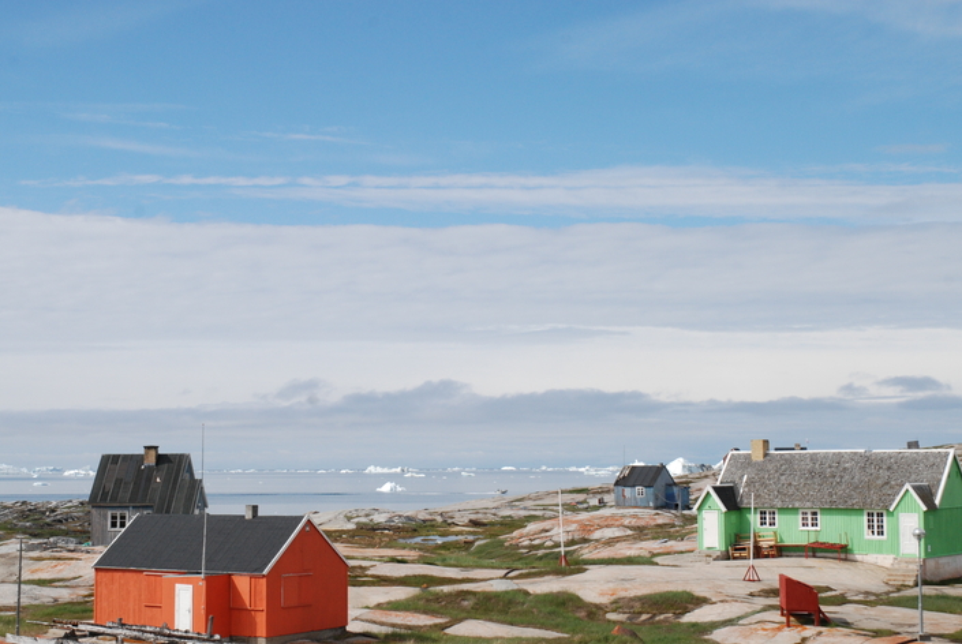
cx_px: 458
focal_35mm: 60
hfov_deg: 33.6
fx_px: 1594
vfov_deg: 22.8
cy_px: 349
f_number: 13
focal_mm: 35
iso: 400
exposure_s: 1/640
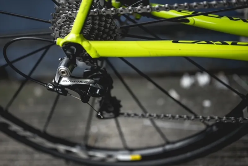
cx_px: 124
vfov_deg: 27.0
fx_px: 345
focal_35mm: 50
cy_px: 83
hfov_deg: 39.6
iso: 200
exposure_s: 1/1000
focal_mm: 50
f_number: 1.8
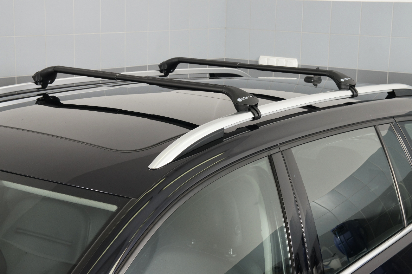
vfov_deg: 25.7
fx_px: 600
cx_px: 206
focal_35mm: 52
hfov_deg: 37.9
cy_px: 137
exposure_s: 1/100
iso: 800
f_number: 8
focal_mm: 35
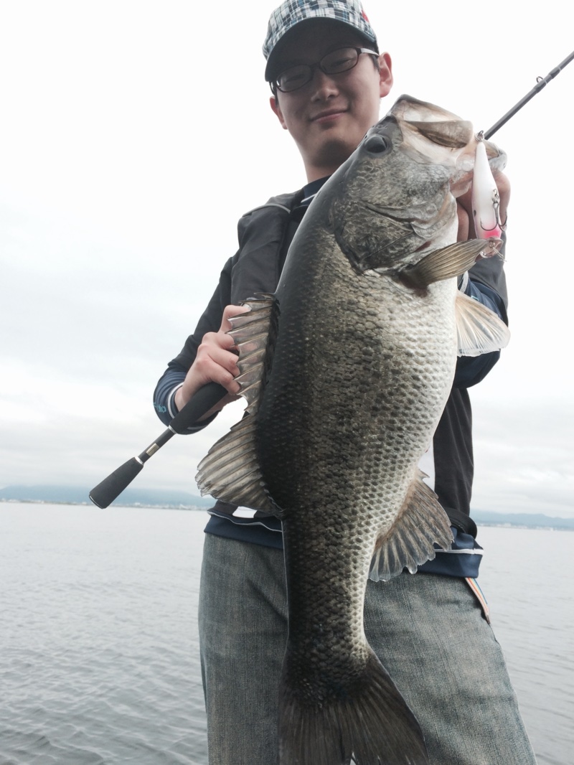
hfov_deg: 48.2
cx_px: 287
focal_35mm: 29
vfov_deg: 61.6
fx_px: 641
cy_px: 382
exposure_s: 1/1109
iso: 32
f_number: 2.2
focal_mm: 4.15
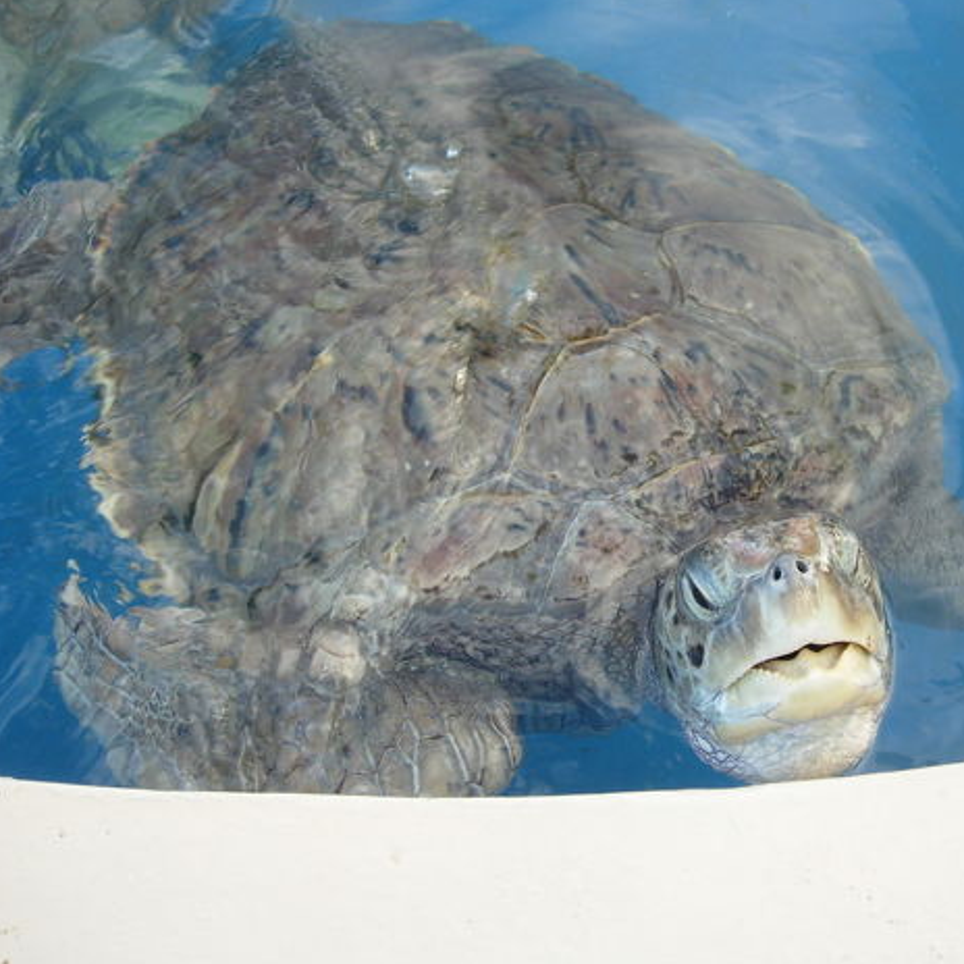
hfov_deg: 35.7
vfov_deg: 36.1
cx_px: 654
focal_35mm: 47
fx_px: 1481
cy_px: 493
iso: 64
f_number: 2.8
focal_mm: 7.8
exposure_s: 1/87.9
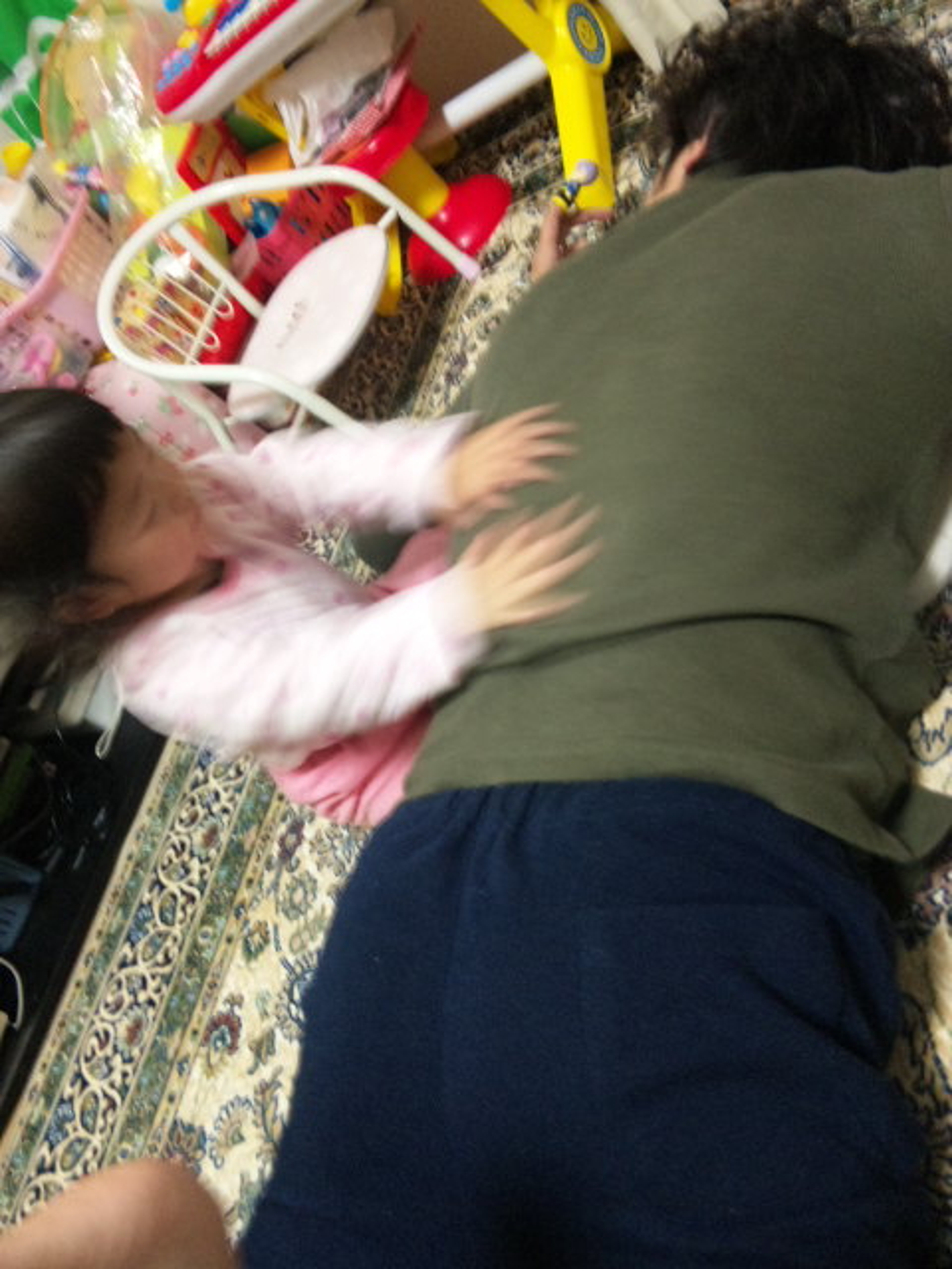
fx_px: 1063
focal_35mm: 29
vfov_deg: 61.7
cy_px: 634
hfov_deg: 48.2
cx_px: 476
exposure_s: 1/4
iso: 173
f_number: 2.8
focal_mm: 4.82
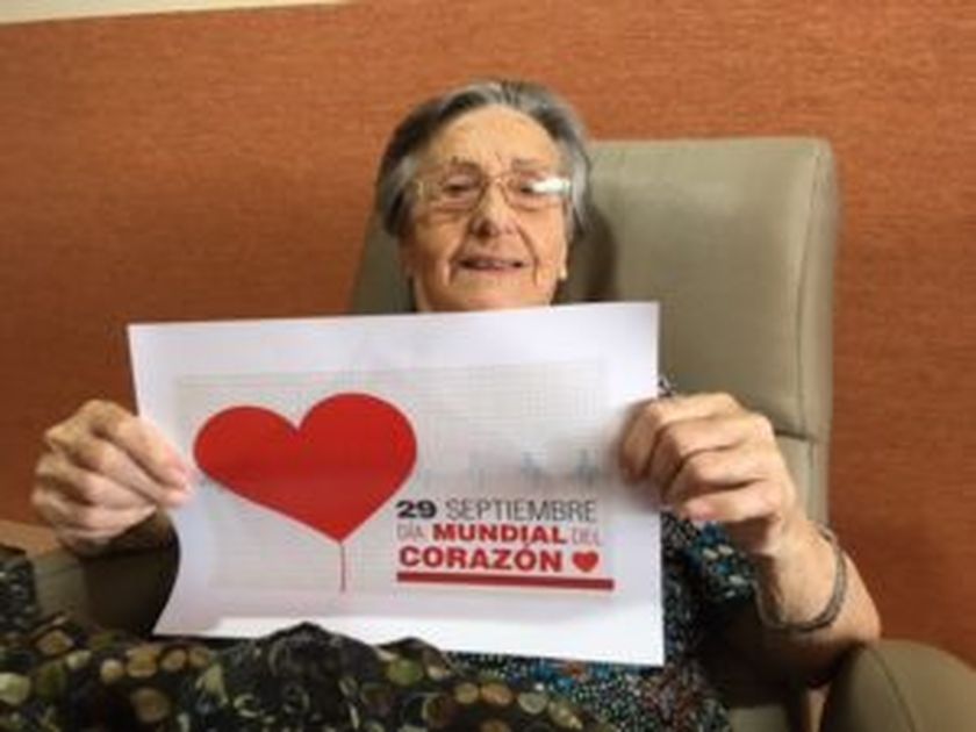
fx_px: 818
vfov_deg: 48.2
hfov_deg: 61.7
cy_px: 366
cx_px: 488
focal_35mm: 29
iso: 100
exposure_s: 1/33
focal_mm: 4.15
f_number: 2.2
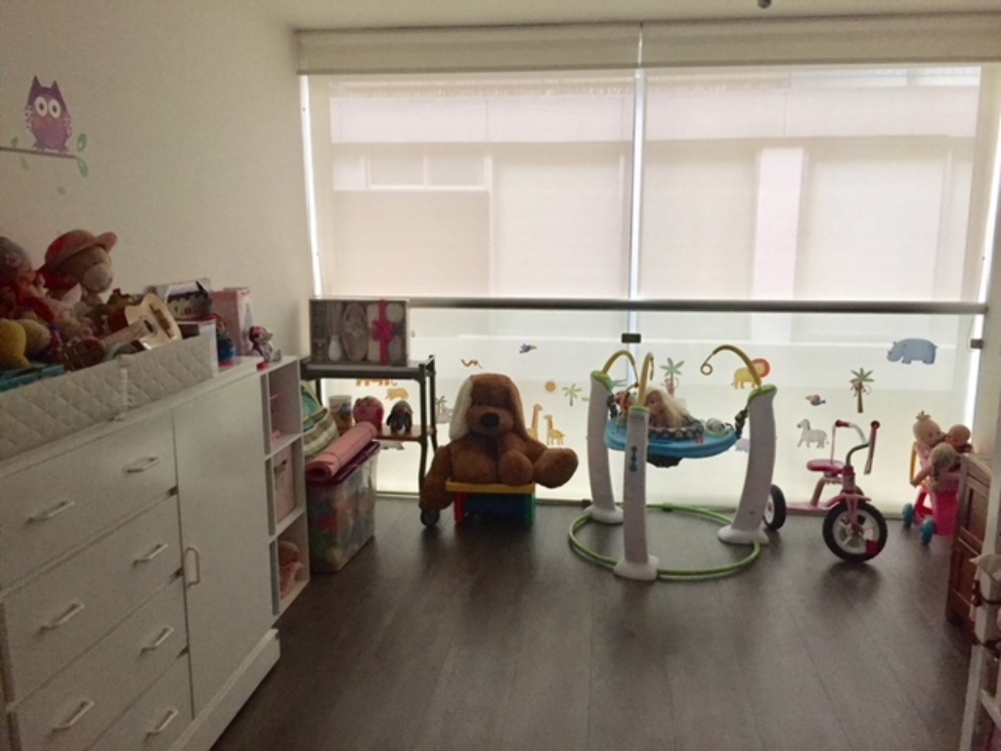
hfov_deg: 61.7
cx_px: 500
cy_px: 376
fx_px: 839
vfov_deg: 48.2
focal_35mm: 29
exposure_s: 1/30
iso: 160
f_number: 2.2
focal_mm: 4.15
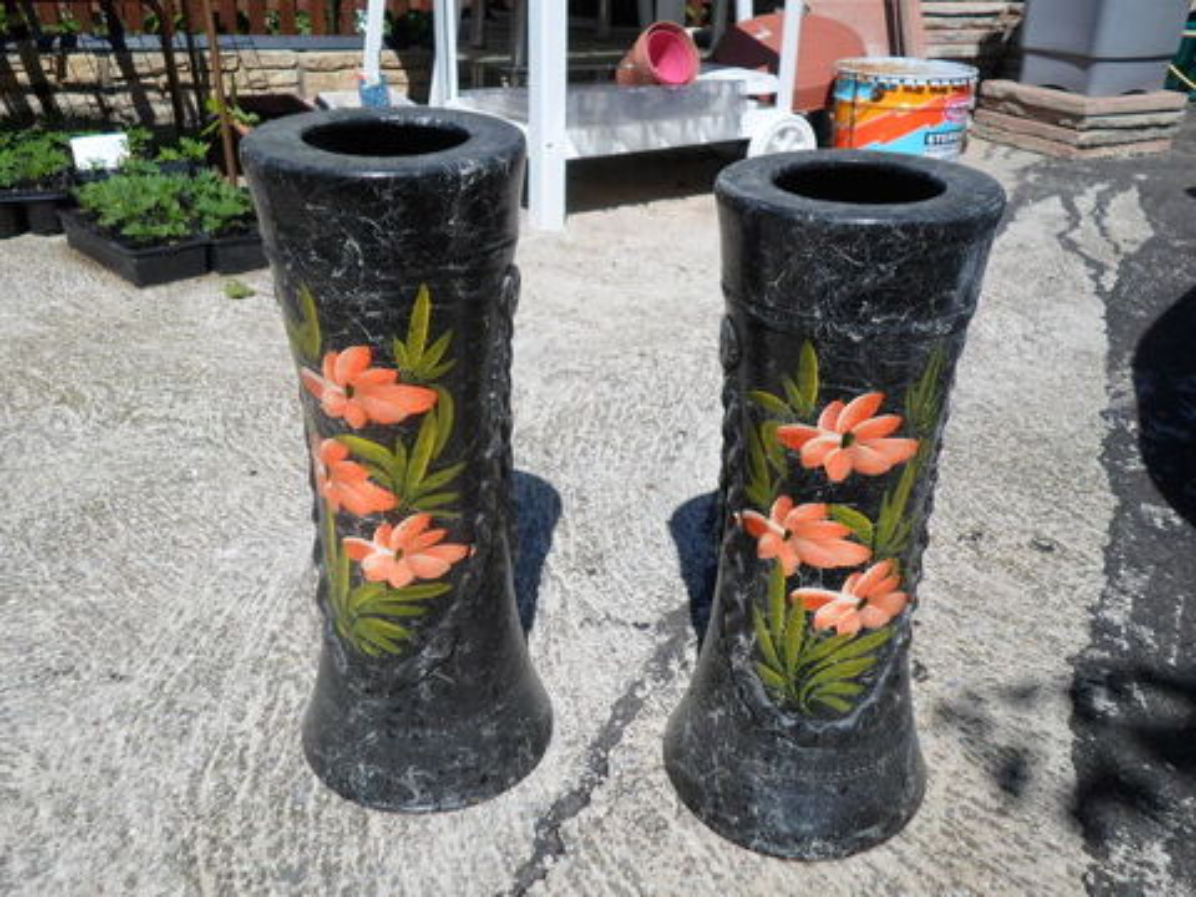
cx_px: 598
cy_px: 448
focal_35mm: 30
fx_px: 1037
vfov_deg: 46.8
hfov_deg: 60.0
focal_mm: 5.5
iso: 80
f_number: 2.7
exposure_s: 1/2000
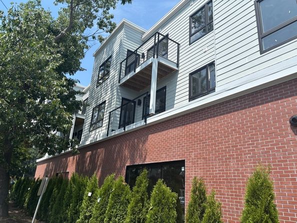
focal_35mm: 26
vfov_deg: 53.0
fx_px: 223
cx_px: 148
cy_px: 112
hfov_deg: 67.3
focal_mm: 5.96
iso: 50
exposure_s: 1/2288
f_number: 1.6
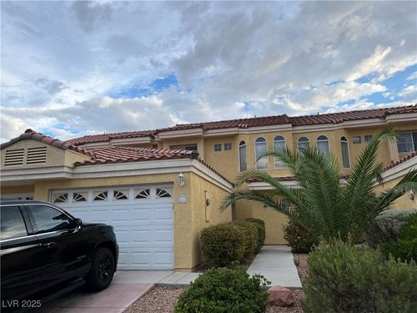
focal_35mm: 26
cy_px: 156
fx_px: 313
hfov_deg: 67.3
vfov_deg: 53.1
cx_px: 208
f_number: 1.6
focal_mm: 5.1
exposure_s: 1/1028
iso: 50
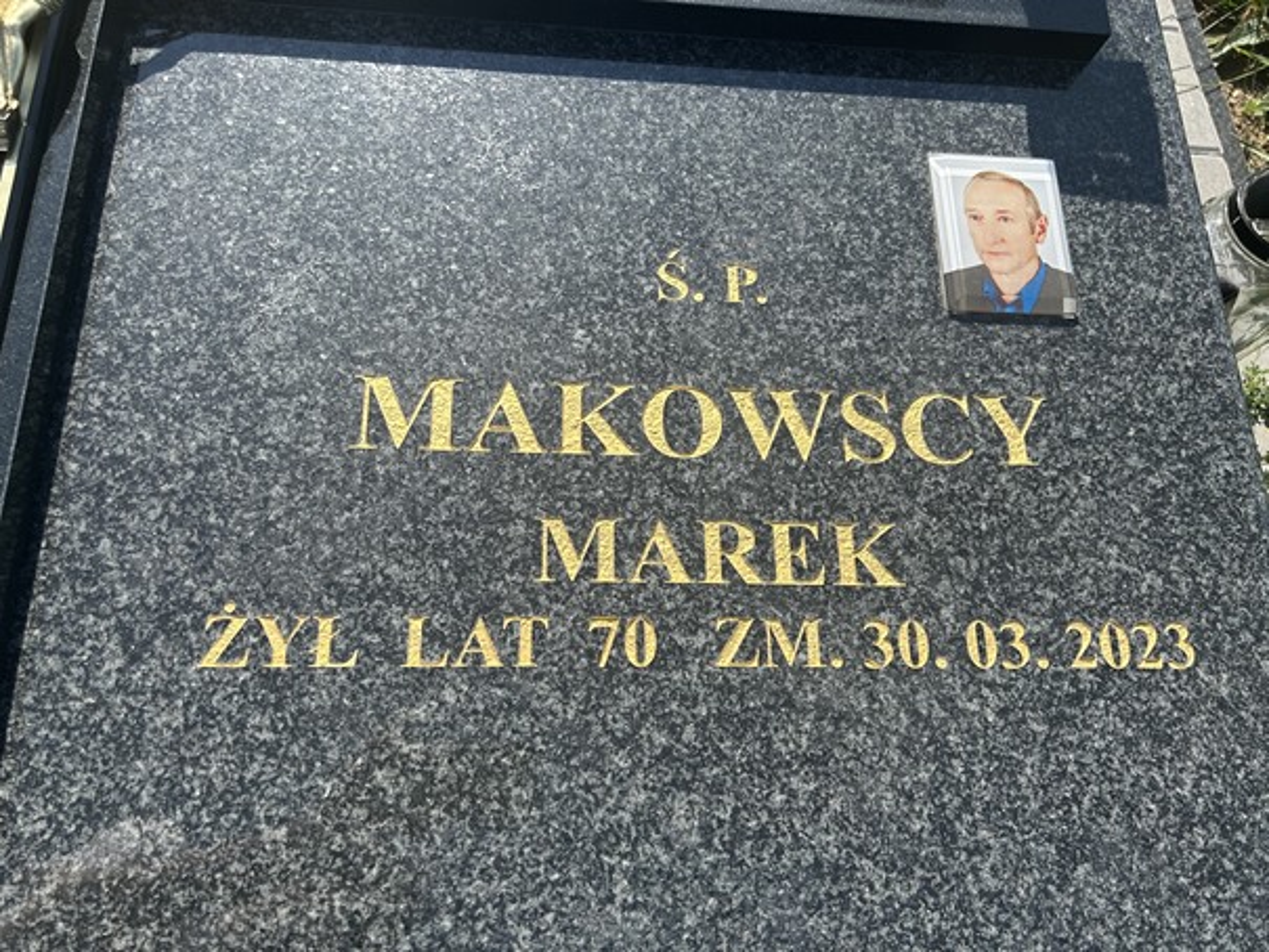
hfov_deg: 67.3
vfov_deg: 53.1
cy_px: 476
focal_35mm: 26
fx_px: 953
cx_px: 634
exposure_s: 1/2632
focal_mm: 5.7
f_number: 1.5
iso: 50
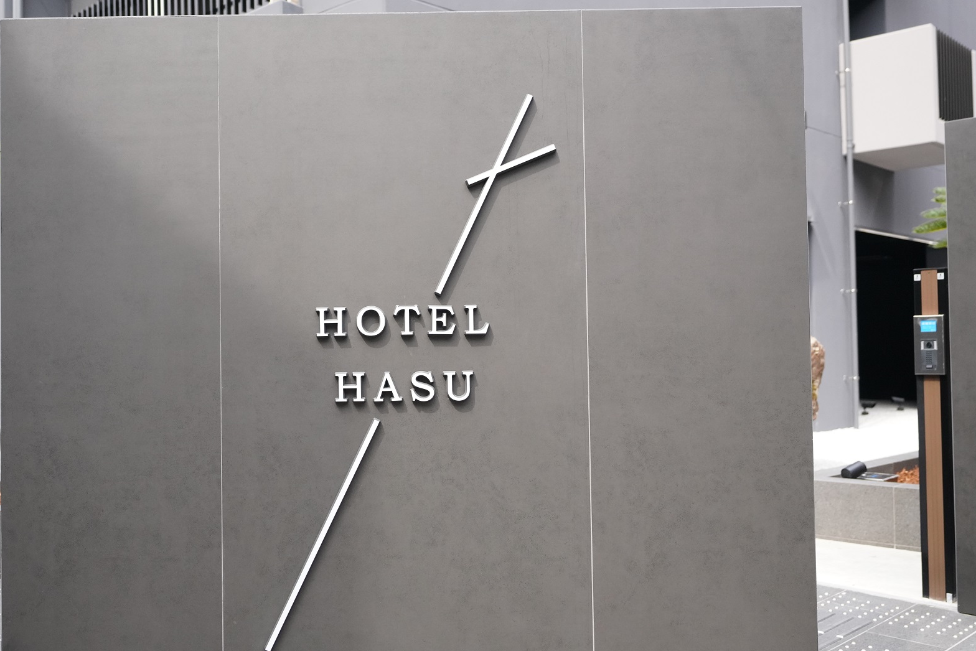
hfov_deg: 51.6
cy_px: 332
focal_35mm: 37
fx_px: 1003
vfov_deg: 36.0
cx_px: 406
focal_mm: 29
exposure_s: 1/4000
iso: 2500
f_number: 2.8
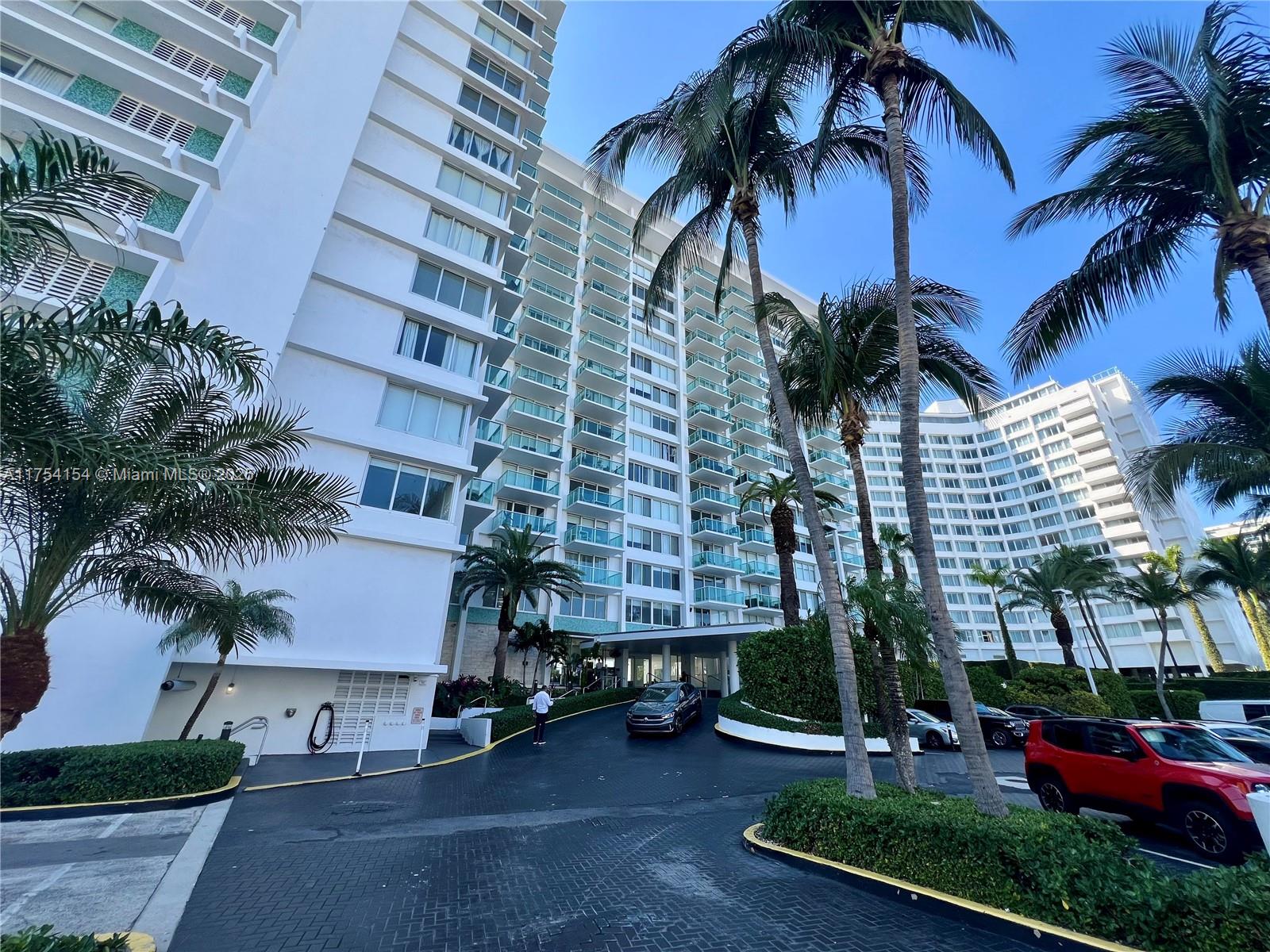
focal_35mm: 13
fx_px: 477
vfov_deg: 89.9
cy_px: 476
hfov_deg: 106.2
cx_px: 635
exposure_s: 1/461
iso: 32
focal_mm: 1.57
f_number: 1.8
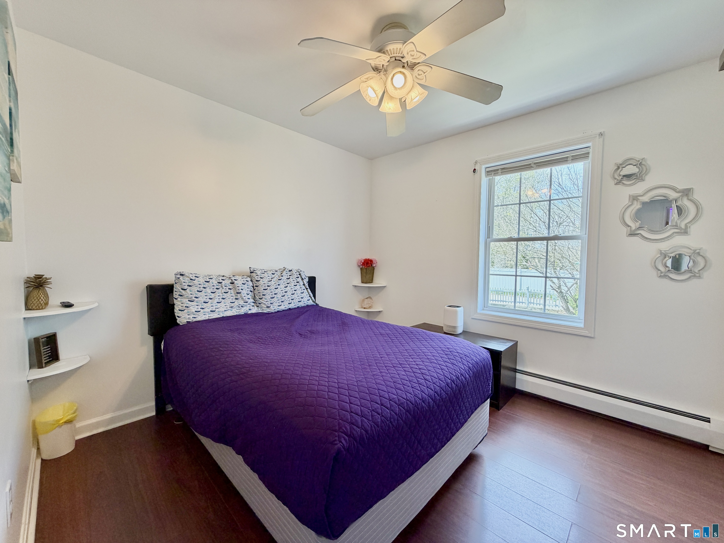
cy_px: 272
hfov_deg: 102.1
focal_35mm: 14
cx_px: 362
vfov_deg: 85.7
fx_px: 293
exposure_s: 1/120
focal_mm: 2.22
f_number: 2.2
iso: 125
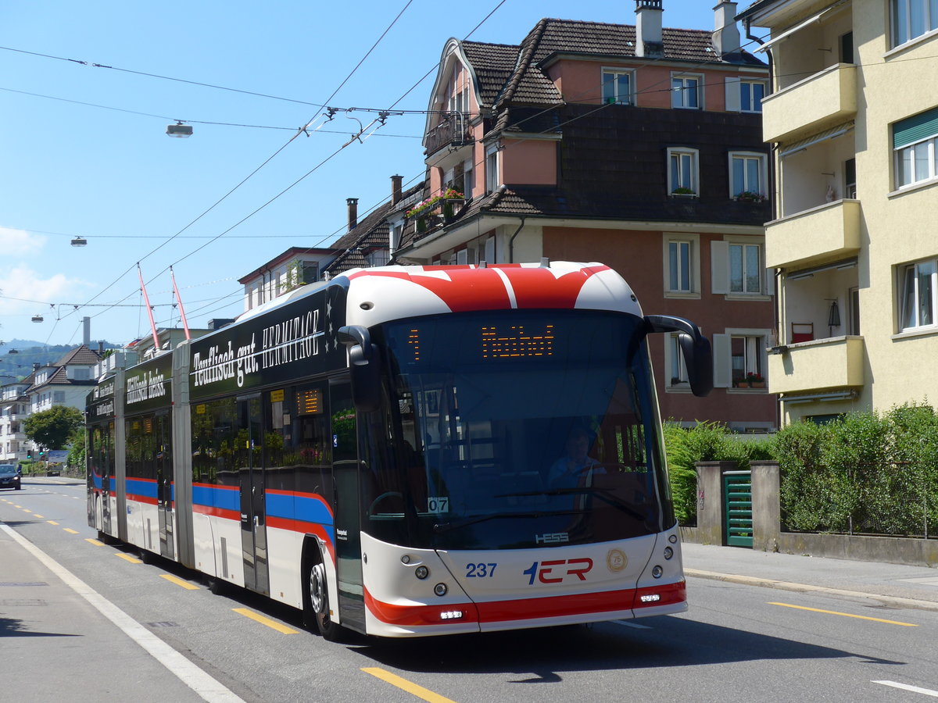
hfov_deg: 29.4
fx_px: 1788
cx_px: 469
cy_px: 352
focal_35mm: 66
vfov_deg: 22.3
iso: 80
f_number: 3.9
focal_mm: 13.4
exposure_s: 1/800
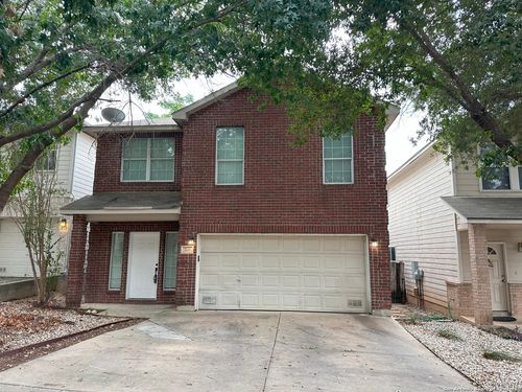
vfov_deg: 56.8
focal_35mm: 24
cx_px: 261
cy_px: 196
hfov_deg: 71.6
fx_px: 362
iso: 80
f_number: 1.78
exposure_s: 1/208
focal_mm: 6.86
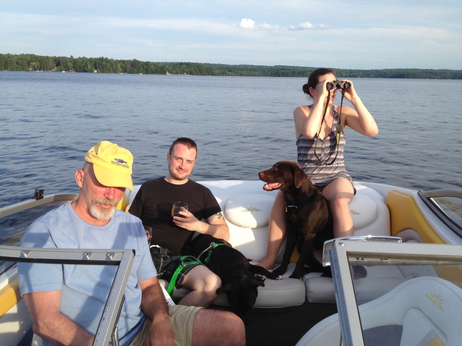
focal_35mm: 35
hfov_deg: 52.6
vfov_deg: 40.7
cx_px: 231
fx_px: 467
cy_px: 173
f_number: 2.4
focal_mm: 4.28
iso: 50
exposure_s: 1/767
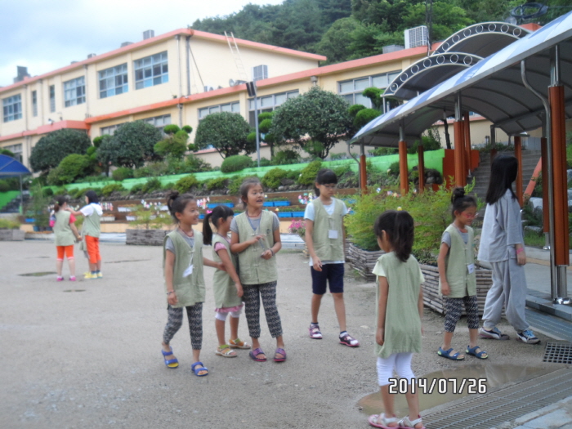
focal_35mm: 42
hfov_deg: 44.8
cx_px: 286
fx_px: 694
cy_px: 214
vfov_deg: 34.3
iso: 160
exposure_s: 1/45
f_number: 4.2
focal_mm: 7.8
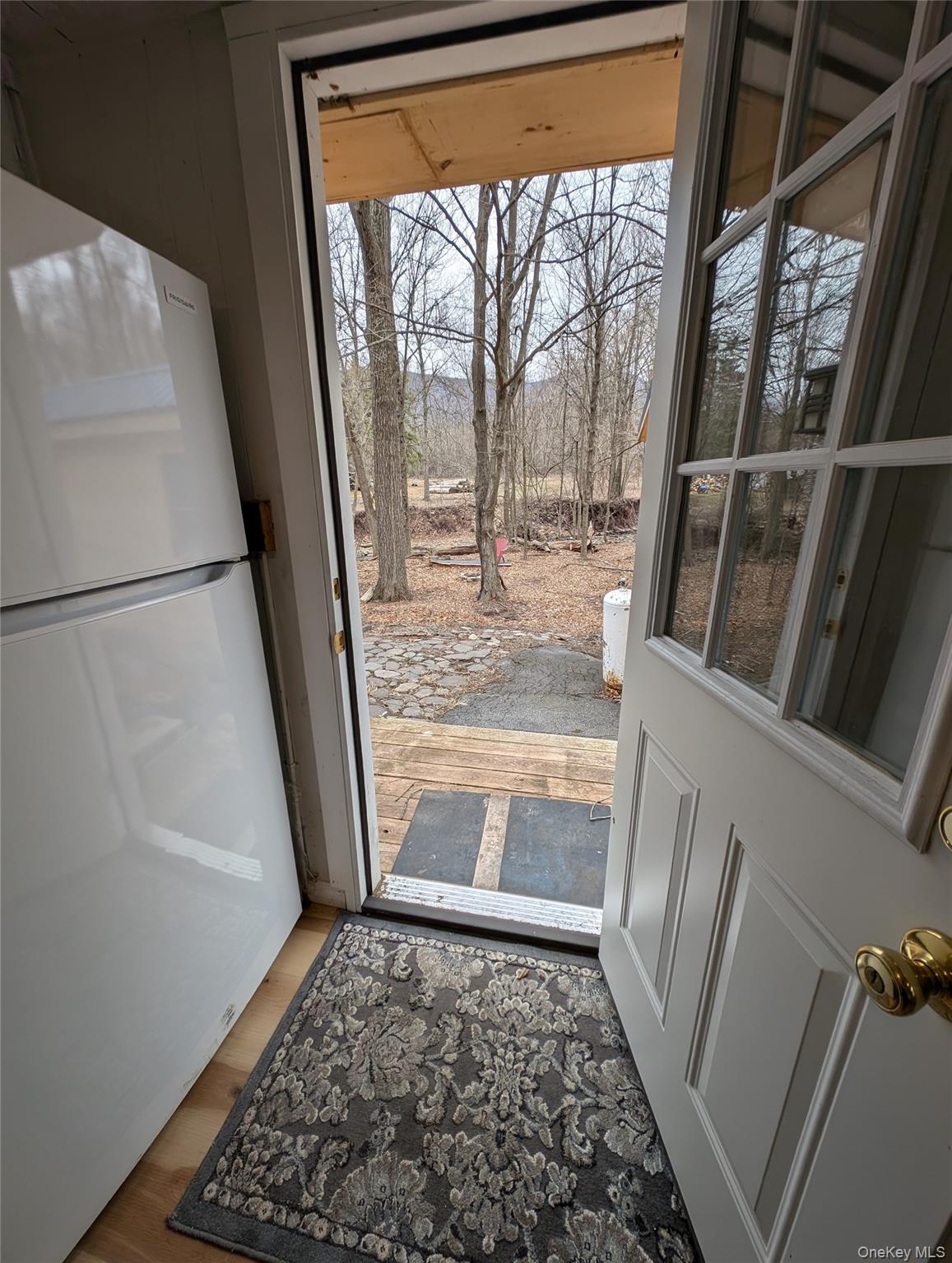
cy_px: 632
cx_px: 476
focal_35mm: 12
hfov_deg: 94.7
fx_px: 439
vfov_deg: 110.4
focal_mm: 2.23
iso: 38
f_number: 1.95
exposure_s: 1/430
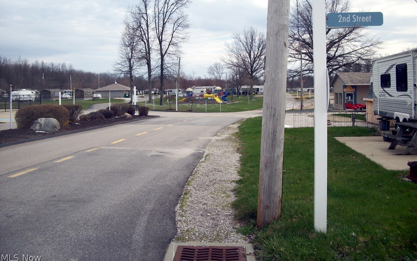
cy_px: 108
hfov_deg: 56.7
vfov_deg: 37.2
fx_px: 386
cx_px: 208
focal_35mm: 34
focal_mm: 5.7
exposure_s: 1/160
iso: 80
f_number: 8.8
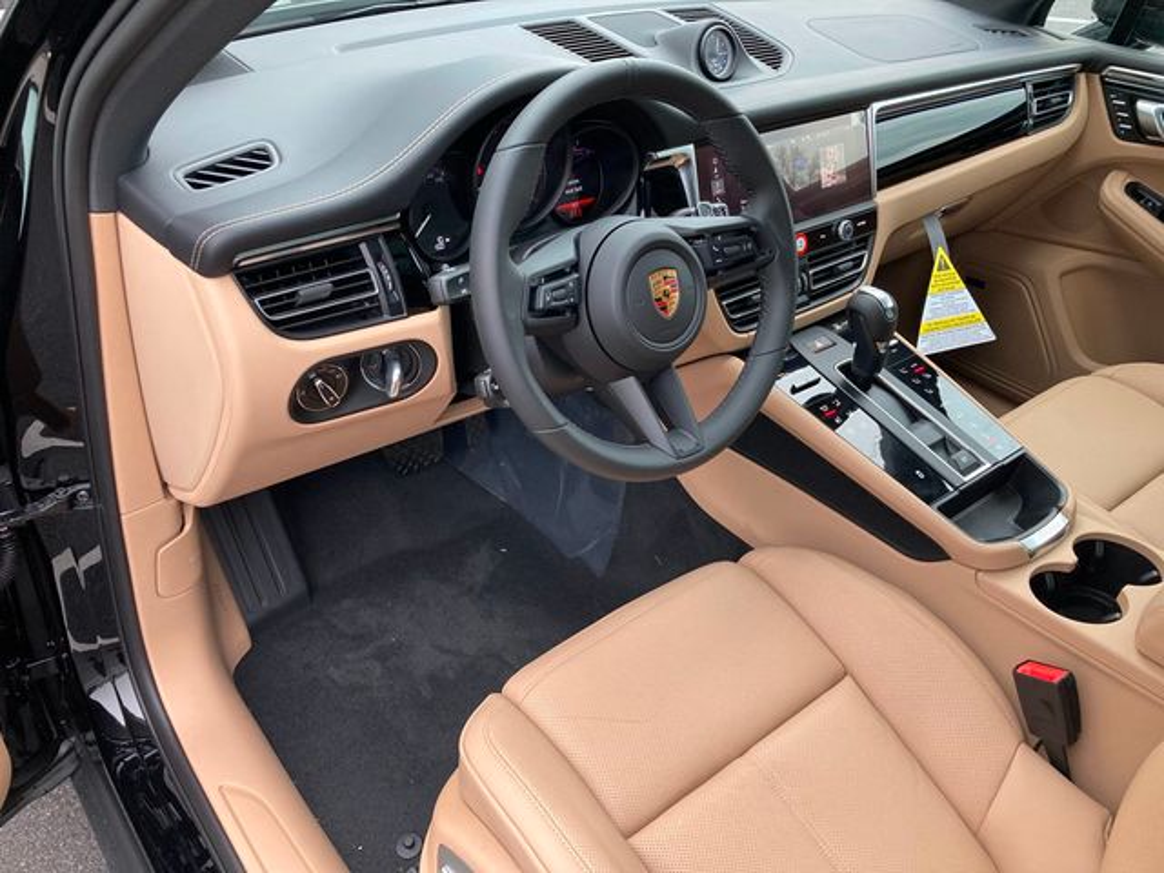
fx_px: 942
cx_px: 582
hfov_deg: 63.4
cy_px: 436
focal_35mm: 28
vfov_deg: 49.7
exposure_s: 1/121
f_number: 1.8
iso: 80
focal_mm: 3.99
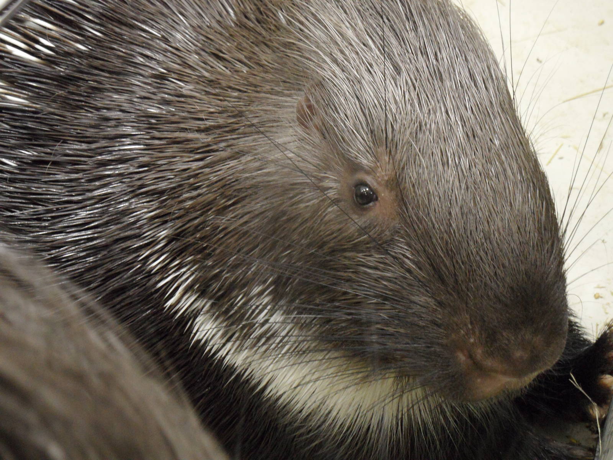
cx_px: 306
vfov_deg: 18.4
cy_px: 230
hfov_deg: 24.4
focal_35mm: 80
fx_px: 1417
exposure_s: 1/8
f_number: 4.2
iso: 400
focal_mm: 13.2
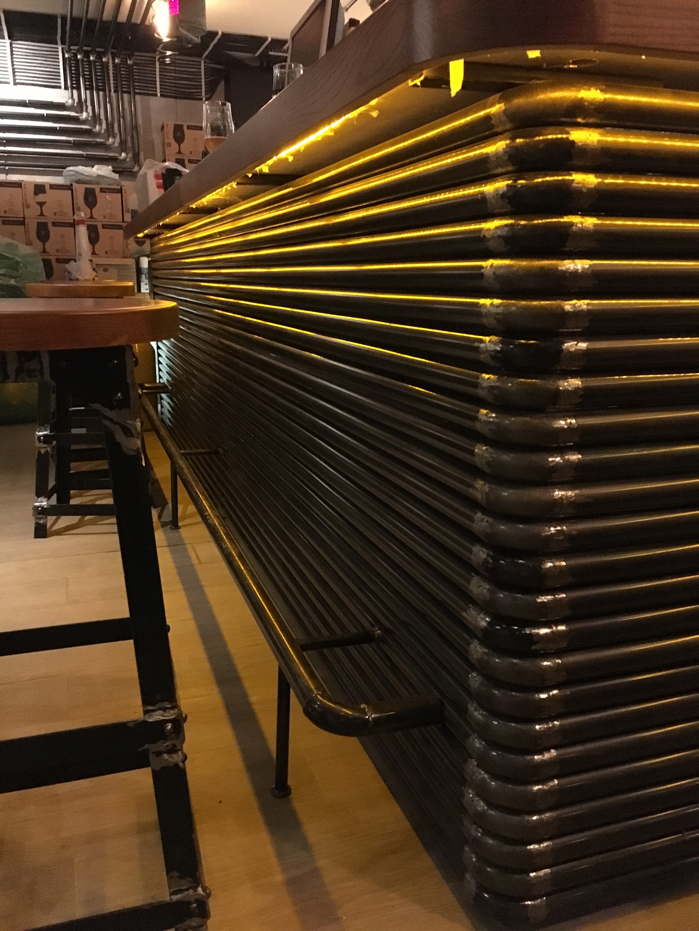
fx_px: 781
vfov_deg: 61.7
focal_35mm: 29
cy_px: 466
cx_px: 350
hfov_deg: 48.2
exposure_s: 1/17
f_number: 2.2
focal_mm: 4.15
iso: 1250
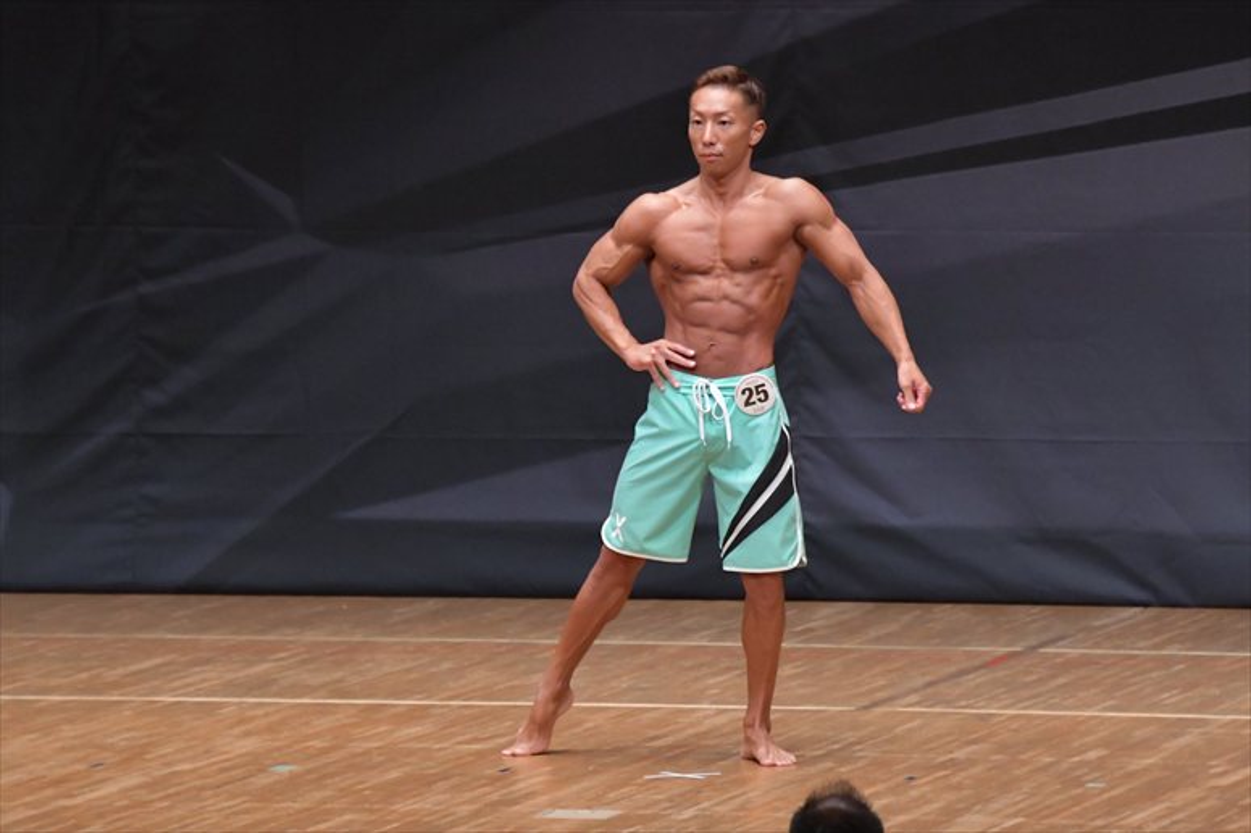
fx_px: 9899
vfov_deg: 4.8
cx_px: 626
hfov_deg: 7.2
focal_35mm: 285
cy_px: 416
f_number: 5.6
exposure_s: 1/400
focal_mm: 190
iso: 6400
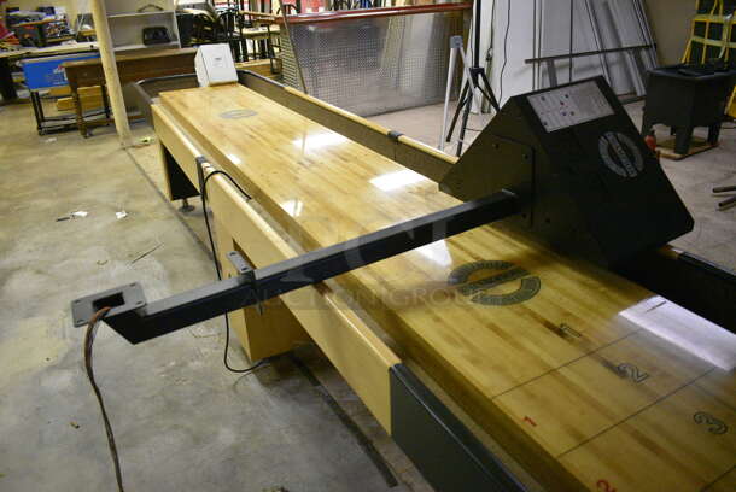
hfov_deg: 67.3
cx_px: 368
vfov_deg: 48.0
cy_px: 246
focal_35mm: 27
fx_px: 553
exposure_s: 1/125
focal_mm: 18
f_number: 3.5
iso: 6400
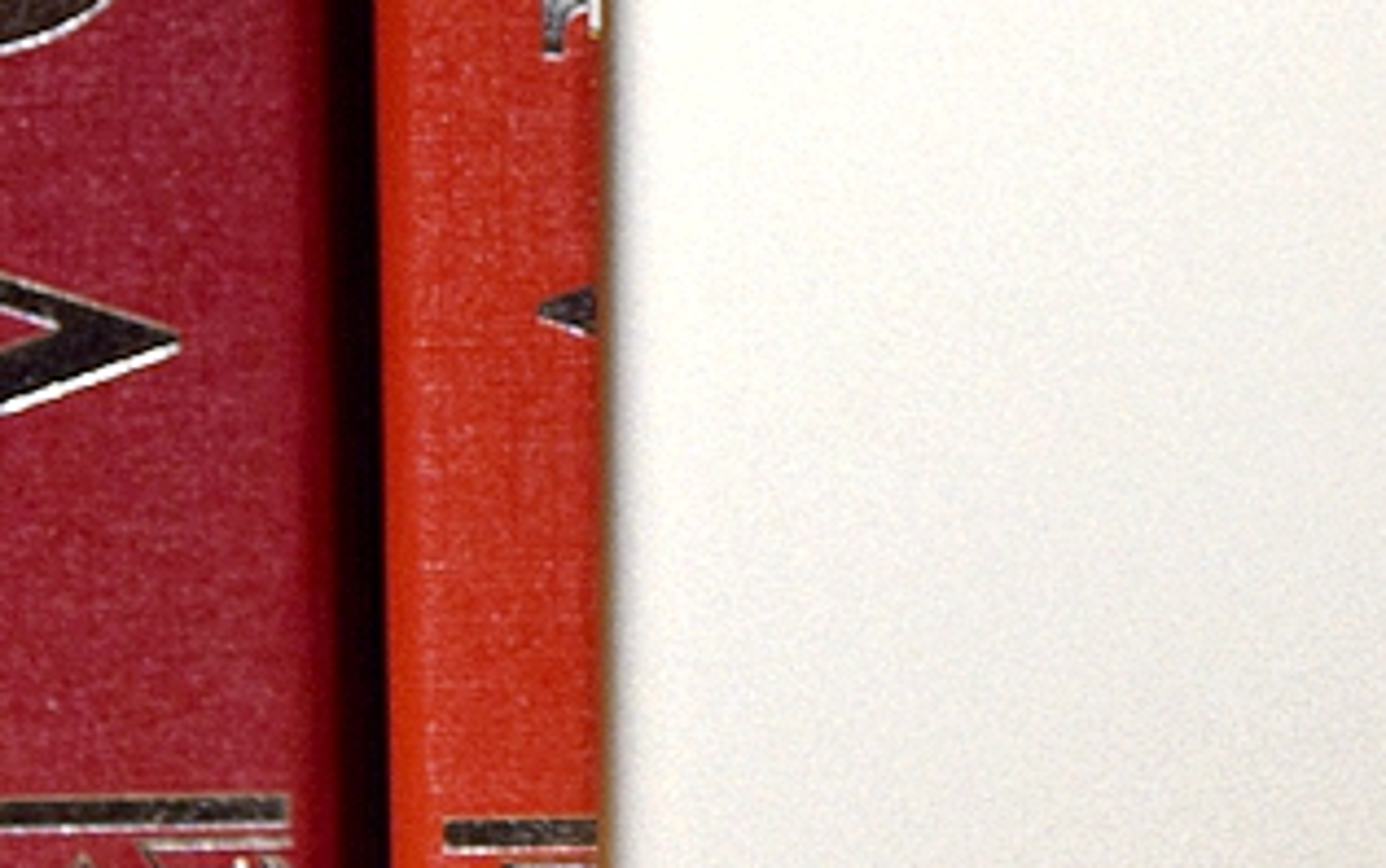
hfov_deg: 6.8
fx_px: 11605
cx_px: 1066
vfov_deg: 4.3
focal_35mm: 307
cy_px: 160
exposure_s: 1/160
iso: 400
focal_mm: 62
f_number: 6.3
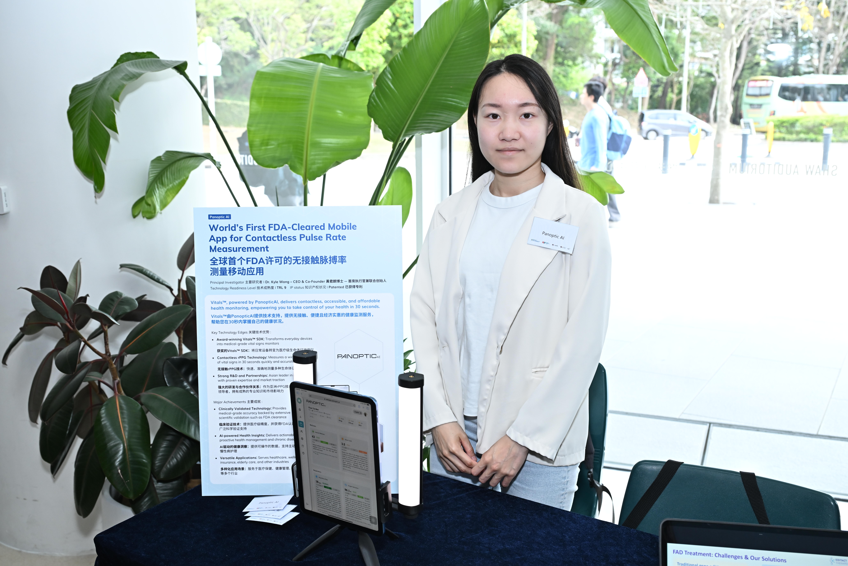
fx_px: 871
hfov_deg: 51.9
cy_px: 283
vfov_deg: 35.9
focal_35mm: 37
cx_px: 424
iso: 1000
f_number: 5.6
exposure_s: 1/200
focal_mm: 37
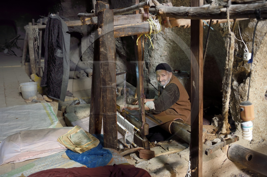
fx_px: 282
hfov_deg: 50.7
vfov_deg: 35.0
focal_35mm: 38
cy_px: 88
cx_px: 134
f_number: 5
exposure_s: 1/60
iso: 1600
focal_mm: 38
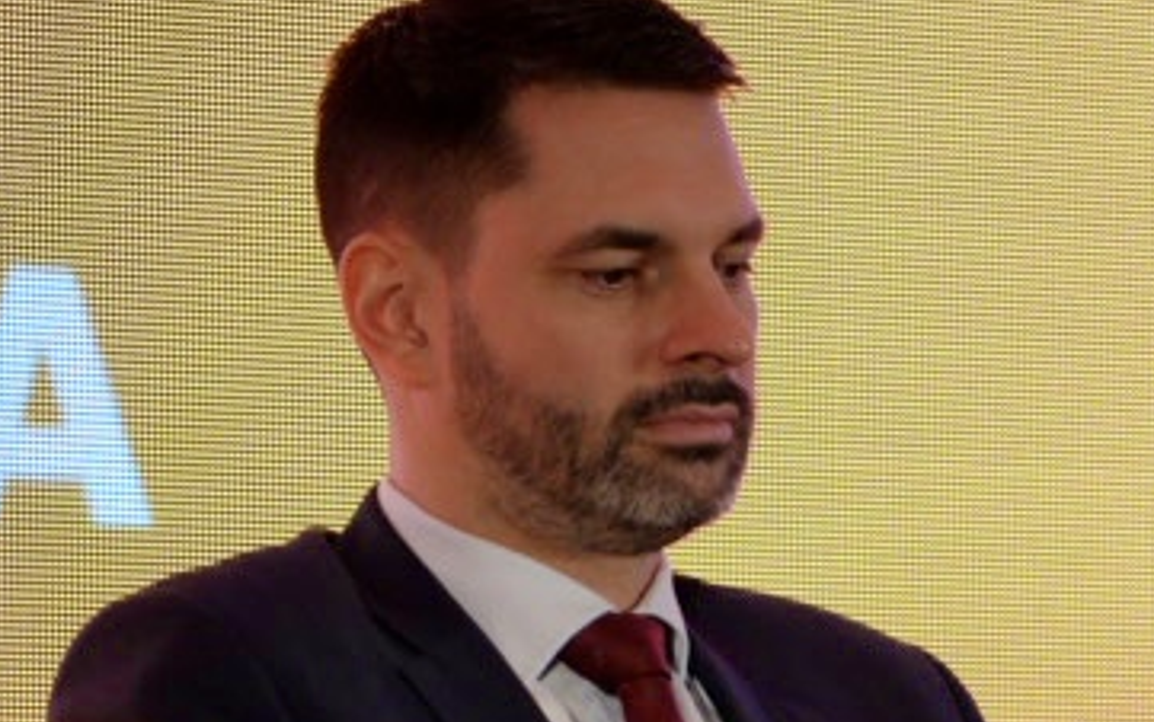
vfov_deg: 2.7
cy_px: 1204
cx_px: 2295
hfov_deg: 4.3
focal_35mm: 479
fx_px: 15072
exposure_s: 1/160
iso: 400
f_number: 4
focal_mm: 105
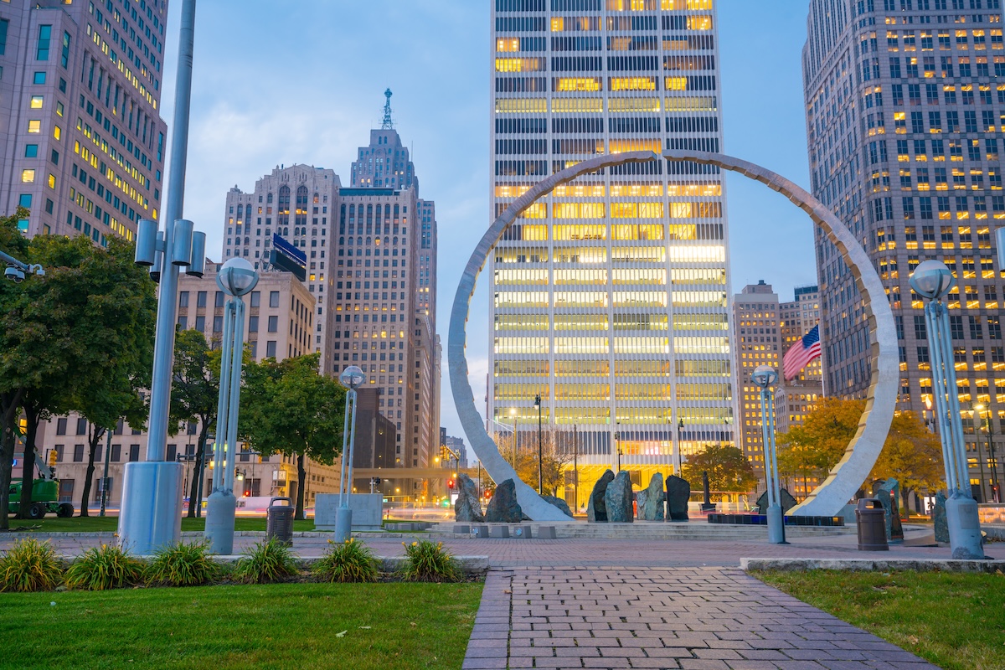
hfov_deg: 60.3
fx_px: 865
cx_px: 502
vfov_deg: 42.3
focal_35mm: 31
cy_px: 335
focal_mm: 31
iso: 125
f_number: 8
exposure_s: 1.3
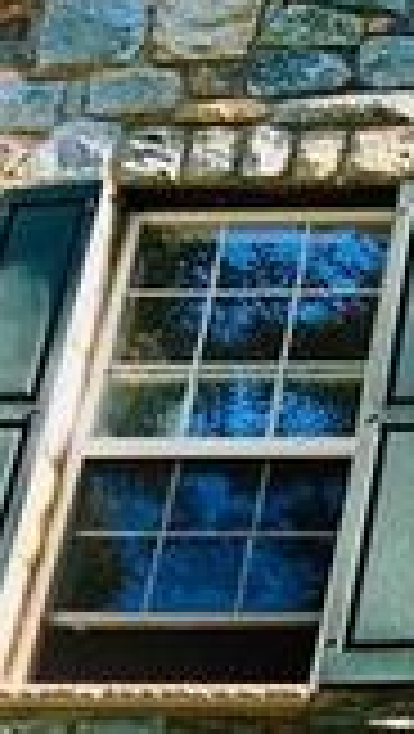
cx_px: 904
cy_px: 763
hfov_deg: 9.0
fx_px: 2433
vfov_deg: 16.7
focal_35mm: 125
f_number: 1.8
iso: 20
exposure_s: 1/120
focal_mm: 3.99
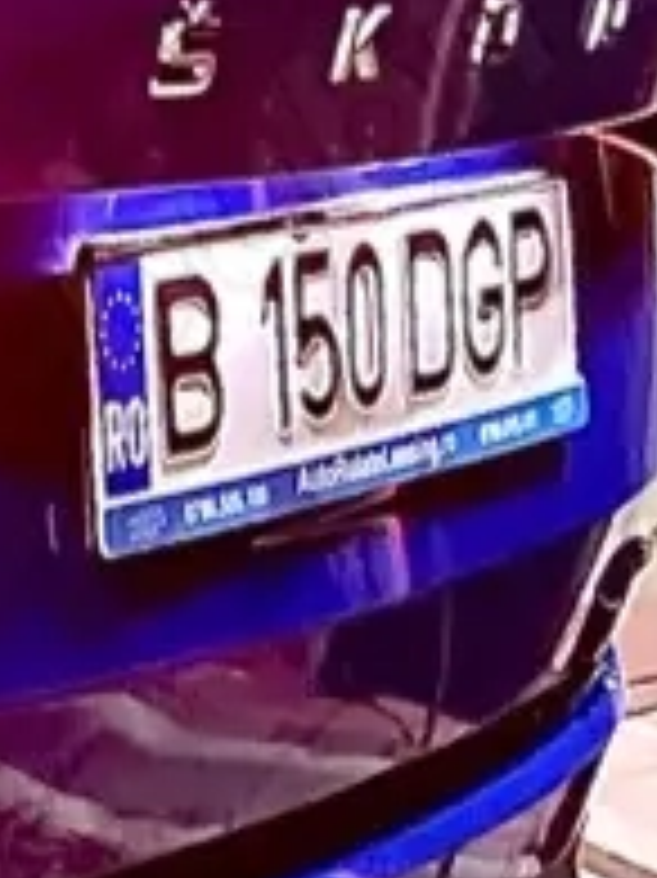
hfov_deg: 7.2
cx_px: -1498
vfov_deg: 11.1
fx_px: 4509
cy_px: 189
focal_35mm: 178
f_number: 1.5
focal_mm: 5.7
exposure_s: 1/33
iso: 500
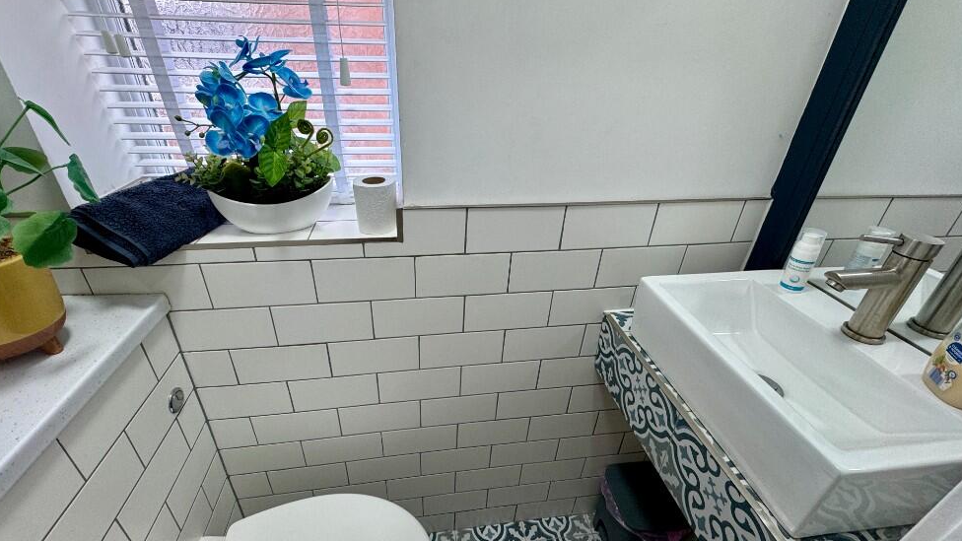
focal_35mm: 16
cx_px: 462
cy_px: 273
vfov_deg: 67.1
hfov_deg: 99.3
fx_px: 408
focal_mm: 2.22
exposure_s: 1/100
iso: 100
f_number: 2.2
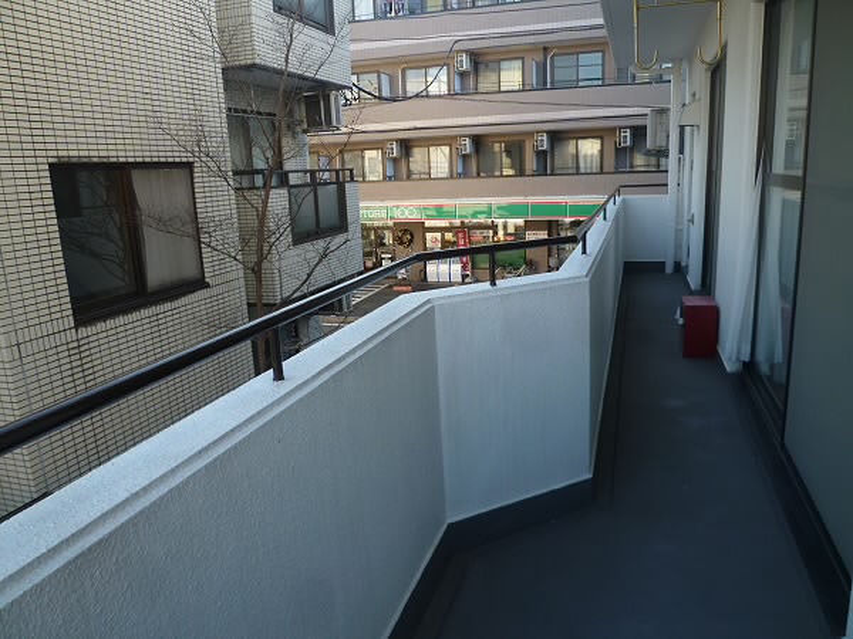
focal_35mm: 25
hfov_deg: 69.4
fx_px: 616
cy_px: 320
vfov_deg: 54.9
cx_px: 426
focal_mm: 4.5
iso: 80
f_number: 3.2
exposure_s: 1/100
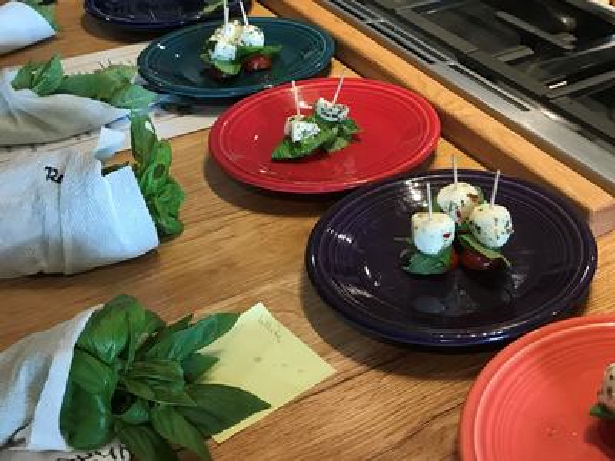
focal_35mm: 28
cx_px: 308
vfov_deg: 49.7
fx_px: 497
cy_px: 230
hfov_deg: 63.4
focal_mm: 3.99
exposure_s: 1/30
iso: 32
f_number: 1.8
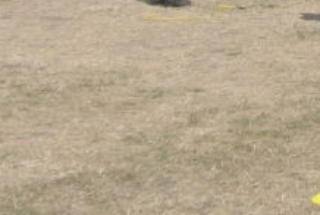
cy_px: -254
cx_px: 683
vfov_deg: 6.7
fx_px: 1762
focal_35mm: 198
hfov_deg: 9.5
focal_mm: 13.6
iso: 100
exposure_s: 1/500
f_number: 5.6
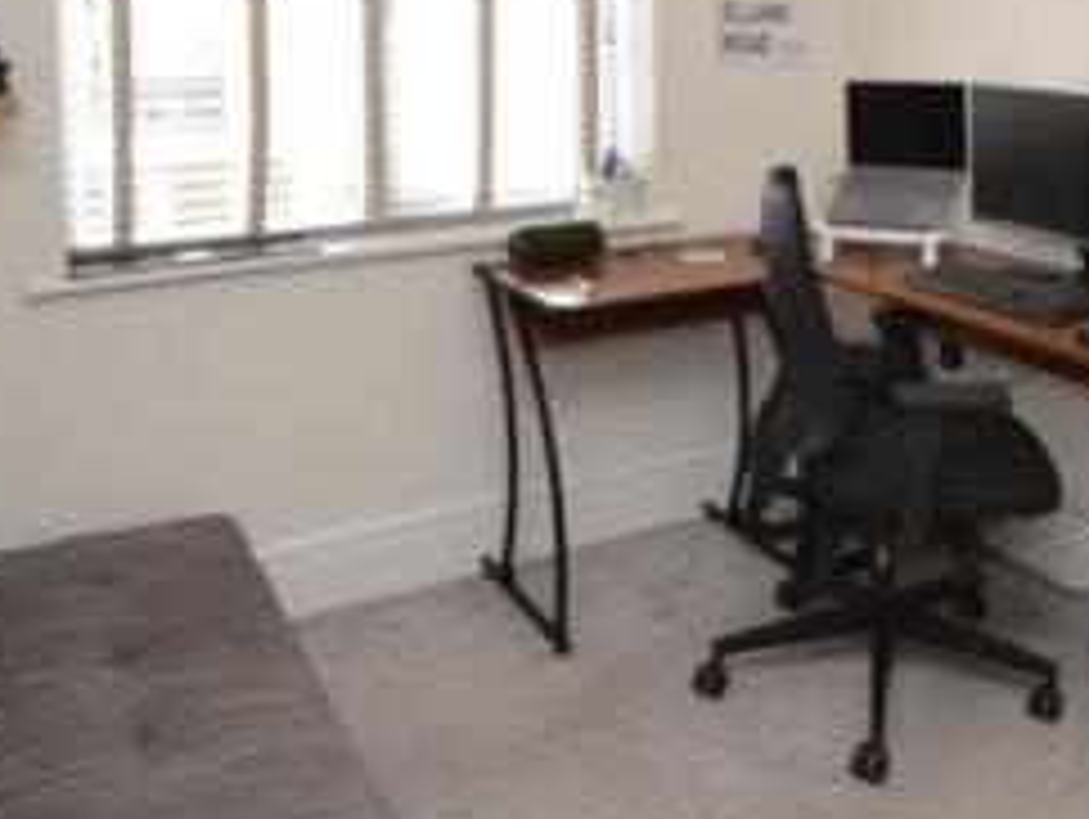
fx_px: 1228
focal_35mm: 39
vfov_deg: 34.4
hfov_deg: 46.8
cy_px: 52
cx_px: 758
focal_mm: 10
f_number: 3.5
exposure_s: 1/60
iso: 800
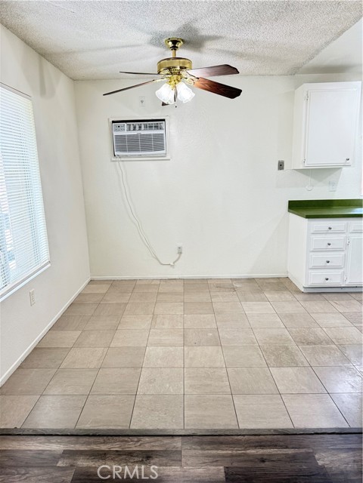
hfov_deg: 56.8
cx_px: 182
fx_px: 336
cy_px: 242
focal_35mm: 24
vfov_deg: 71.6
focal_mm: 6.76
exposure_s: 1/120
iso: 250
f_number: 1.78
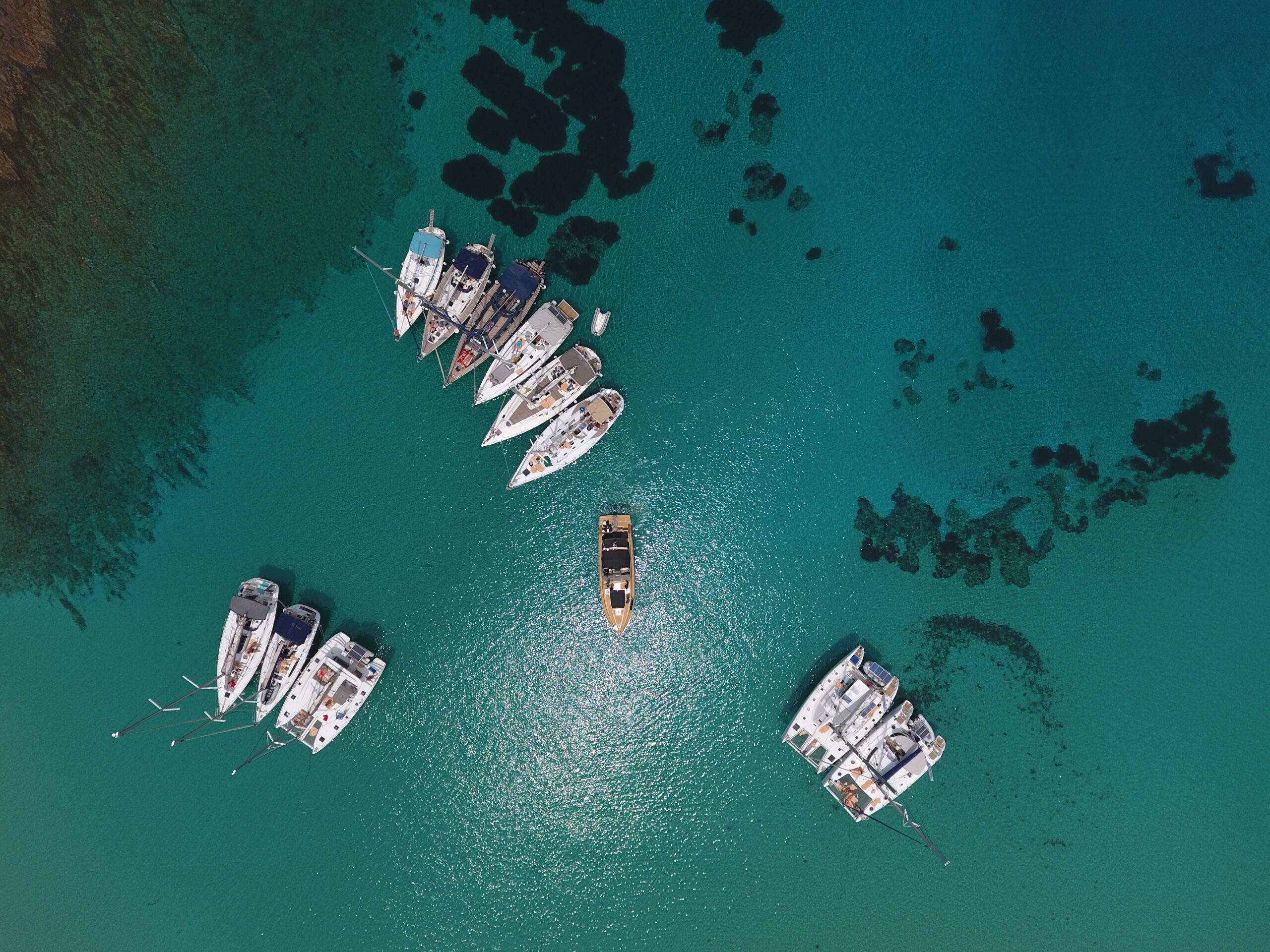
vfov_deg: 66.0
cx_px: 635
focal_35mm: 20
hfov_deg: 81.7
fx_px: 734
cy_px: 476
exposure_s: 1/2000
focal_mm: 3.61
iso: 100
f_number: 2.8
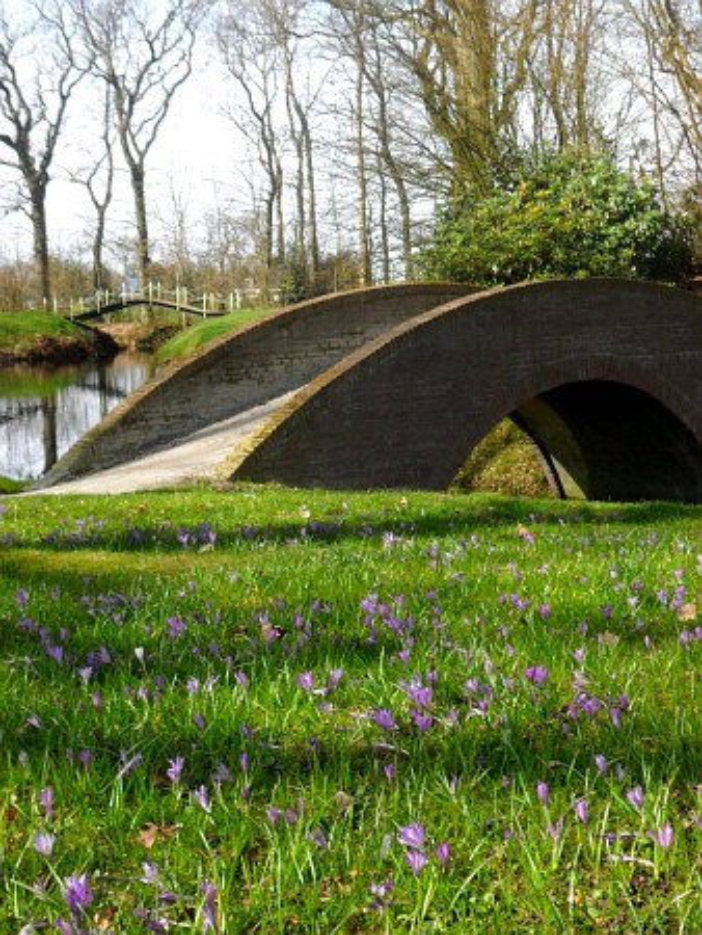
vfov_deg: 30.7
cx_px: 351
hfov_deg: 23.3
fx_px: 1702
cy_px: 468
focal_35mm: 63
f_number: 5.6
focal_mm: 11.2
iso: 100
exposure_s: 1/180
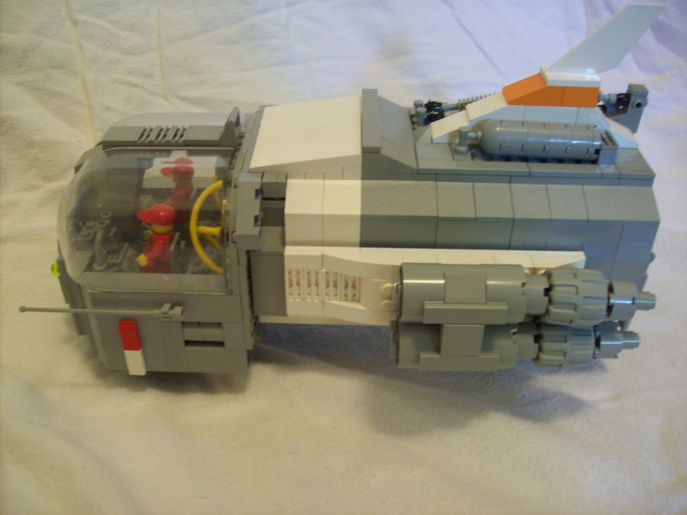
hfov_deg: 51.4
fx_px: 714
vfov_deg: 39.6
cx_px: 344
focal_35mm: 36
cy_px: 258
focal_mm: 6
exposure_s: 1/8.15
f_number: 2.7
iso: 160
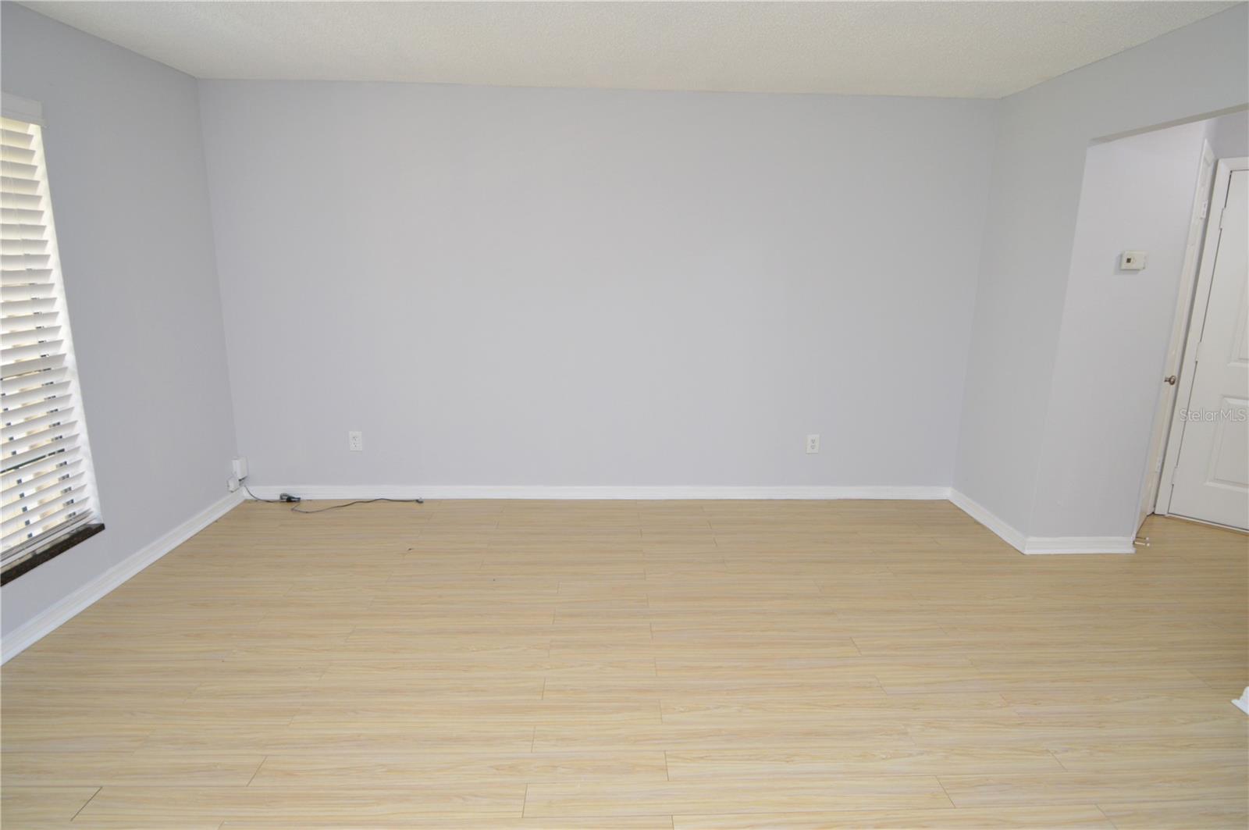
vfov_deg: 67.3
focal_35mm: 18
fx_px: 624
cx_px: 624
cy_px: 415
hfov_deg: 90.1
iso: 450
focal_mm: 12
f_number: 4
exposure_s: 1/60
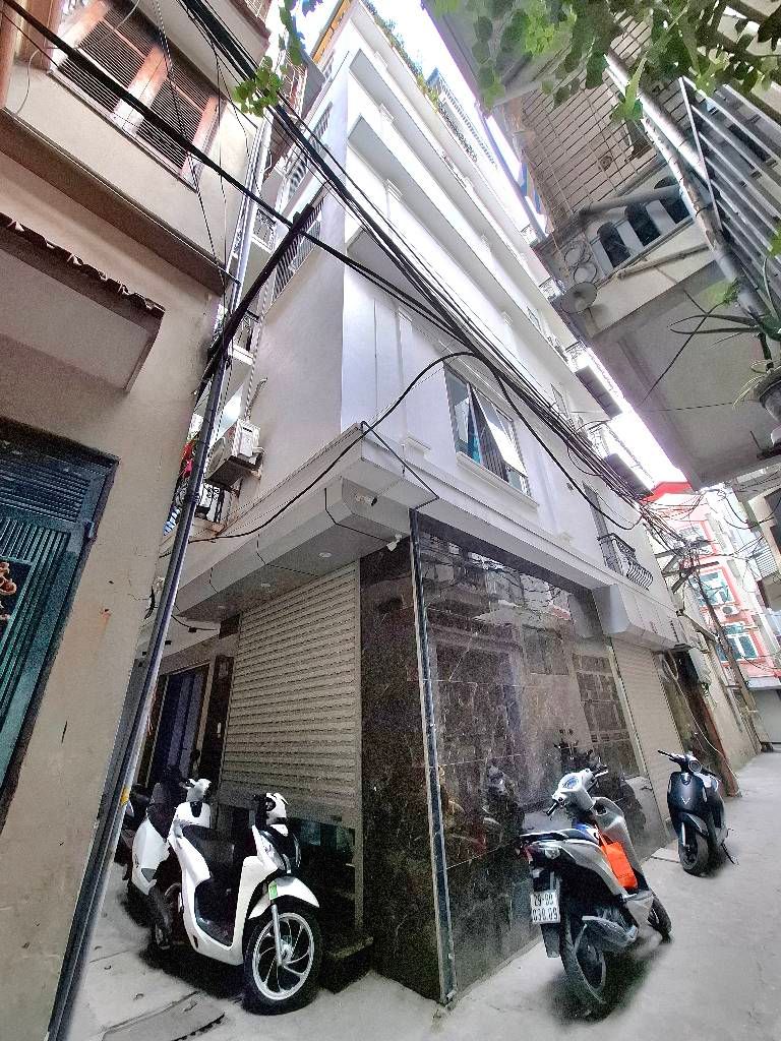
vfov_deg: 106.2
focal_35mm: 13
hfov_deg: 89.9
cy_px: 520
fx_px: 391
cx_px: 390
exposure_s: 1/50
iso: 40
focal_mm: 1.74
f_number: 2.2
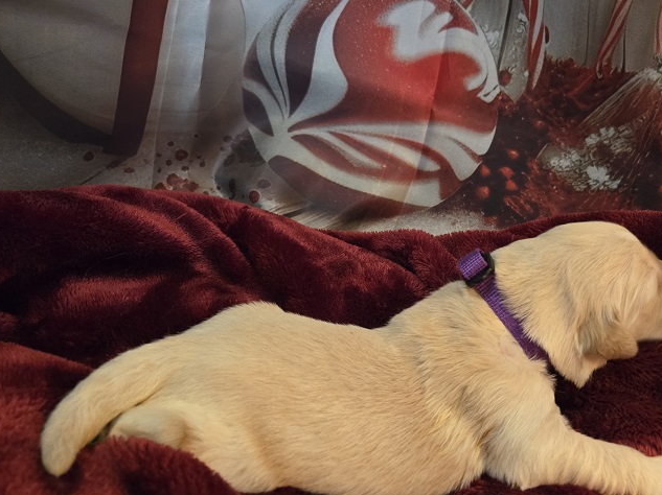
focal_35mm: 32
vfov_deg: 44.1
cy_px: 253
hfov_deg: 56.2
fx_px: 612
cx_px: 413
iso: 640
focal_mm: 5.4
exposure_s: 1/60
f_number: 1.8
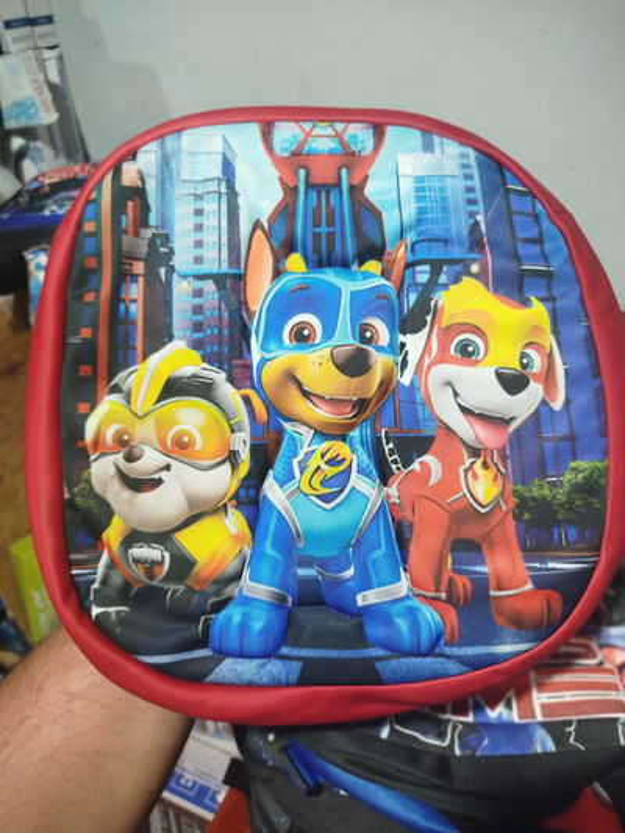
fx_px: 361
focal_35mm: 15
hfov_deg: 81.8
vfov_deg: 98.2
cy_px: 416
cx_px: 312
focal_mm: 5.31
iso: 250
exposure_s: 1/33
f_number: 1.7
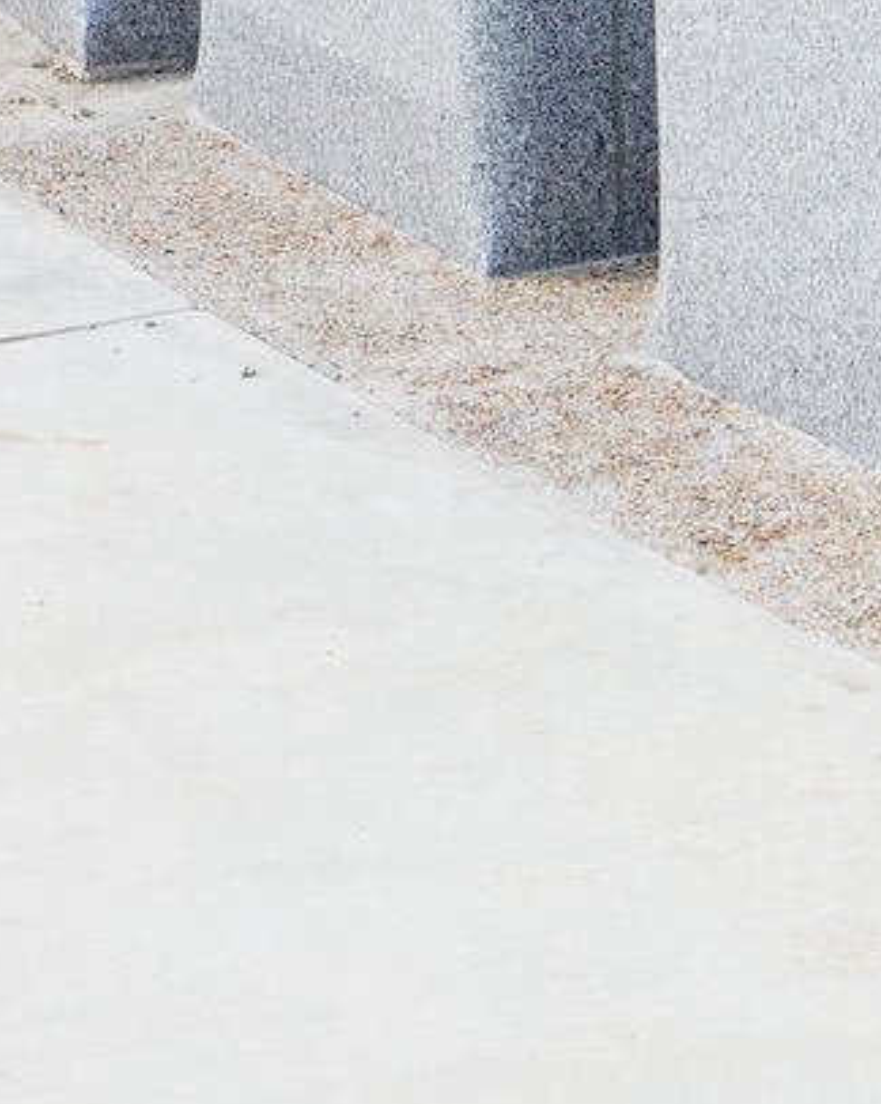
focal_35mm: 233
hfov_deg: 6.5
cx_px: 1327
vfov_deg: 8.2
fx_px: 7613
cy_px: -266
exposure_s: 1/100
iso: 100
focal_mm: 35
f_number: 9
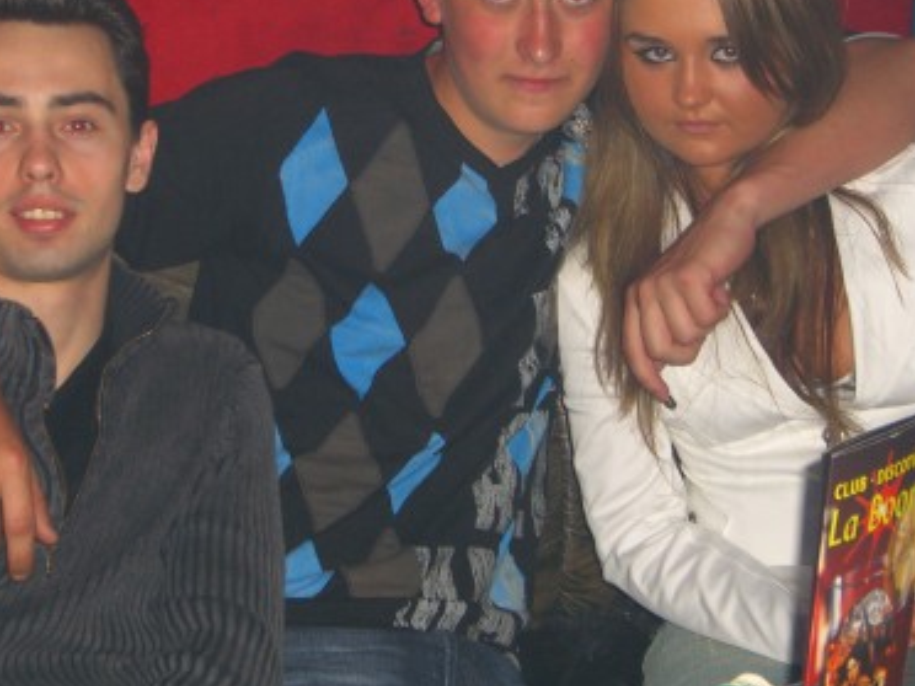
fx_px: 2432
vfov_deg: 16.0
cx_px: 406
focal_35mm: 92
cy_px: 221
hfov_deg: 21.3
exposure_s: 1/60
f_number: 3.6
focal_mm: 11.8
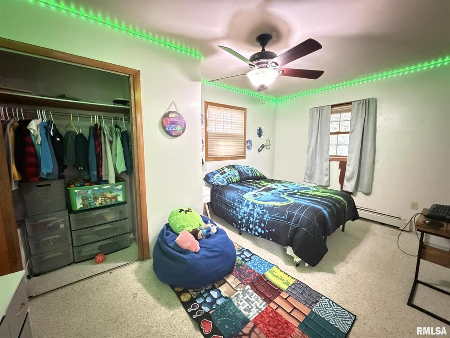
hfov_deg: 102.1
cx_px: 225
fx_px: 182
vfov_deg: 85.7
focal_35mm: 14
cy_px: 169
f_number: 2.2
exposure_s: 1/21
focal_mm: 2.22
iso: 2500
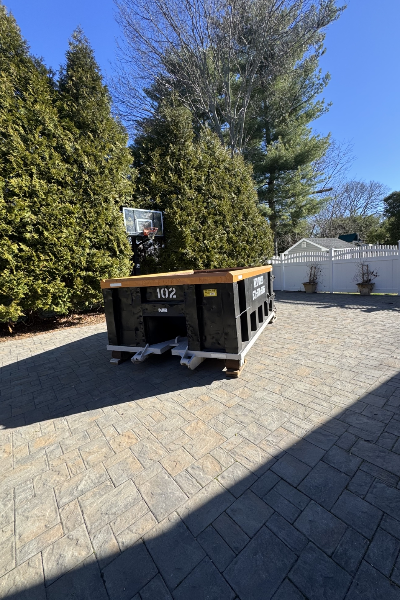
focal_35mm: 15
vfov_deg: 100.4
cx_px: 217
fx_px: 250
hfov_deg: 77.2
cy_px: 293
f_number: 2.2
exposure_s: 1/681
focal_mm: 2.22
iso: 40
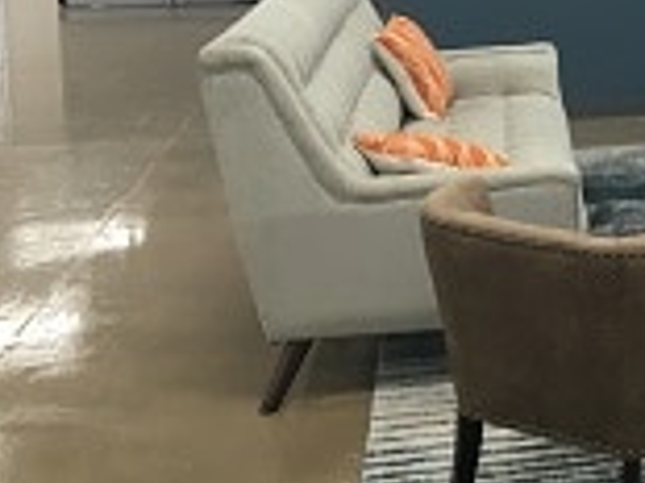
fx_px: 1396
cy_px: -25
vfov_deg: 19.0
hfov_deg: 23.6
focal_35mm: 75
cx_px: 791
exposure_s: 1/30
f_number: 2.2
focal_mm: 4.15
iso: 64
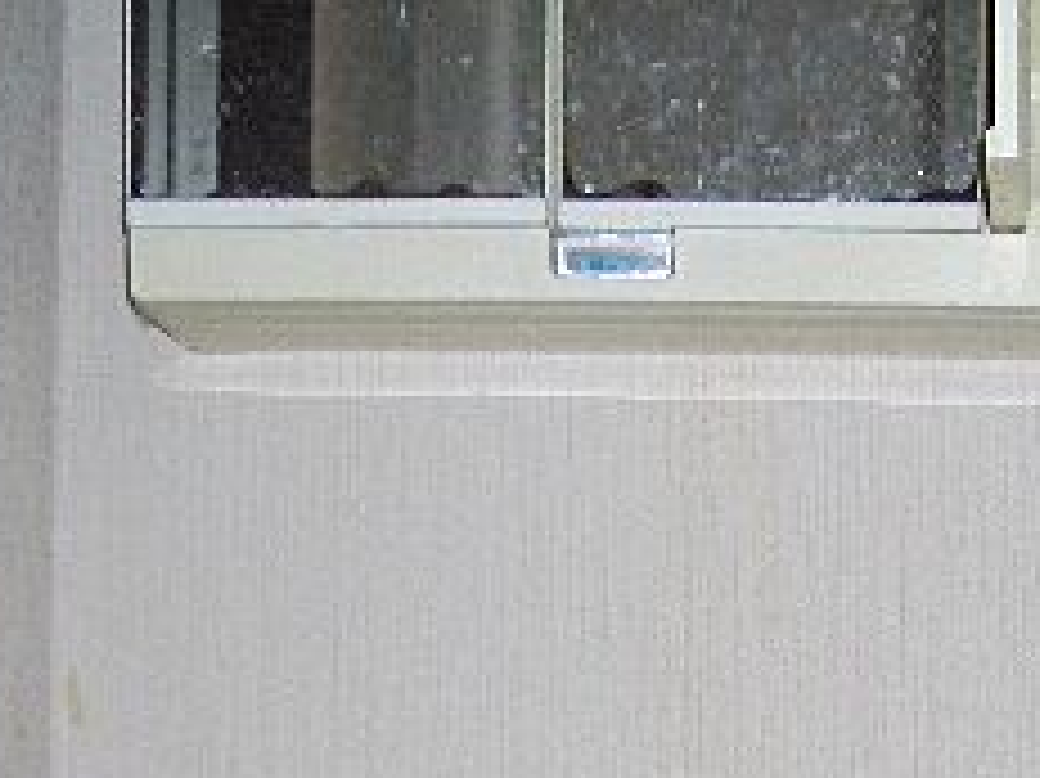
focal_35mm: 97
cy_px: 998
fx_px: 2913
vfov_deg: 14.6
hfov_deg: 19.9
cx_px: 941
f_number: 2.6
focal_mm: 5.8
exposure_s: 1/60
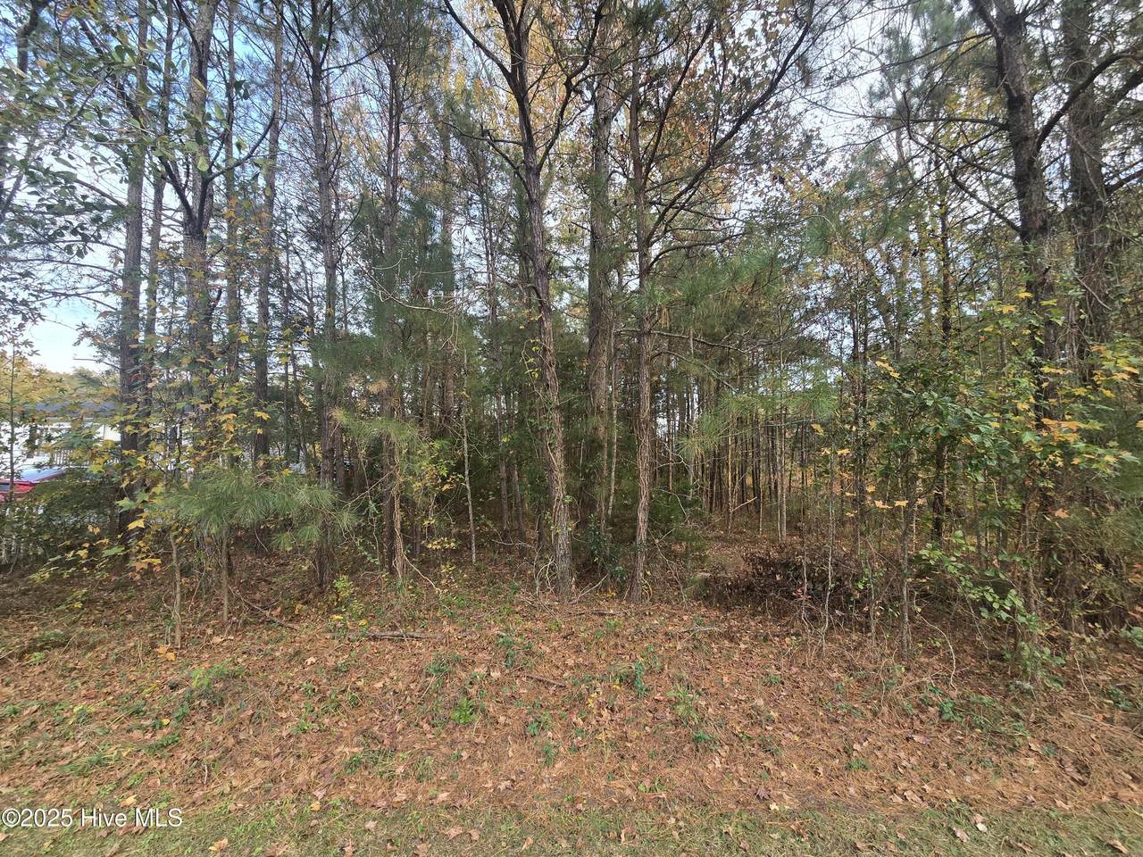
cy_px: 428
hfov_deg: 106.2
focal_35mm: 13
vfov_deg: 89.9
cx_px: 572
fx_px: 429
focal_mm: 2.2
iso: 50
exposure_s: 1/151
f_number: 2.2
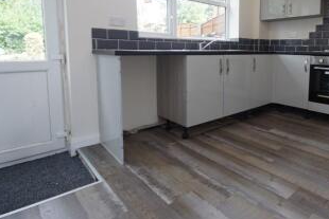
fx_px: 210
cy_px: 71
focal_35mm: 23
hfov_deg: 72.6
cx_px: 231
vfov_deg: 54.0
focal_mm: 10
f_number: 8
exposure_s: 1/2.5
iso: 100
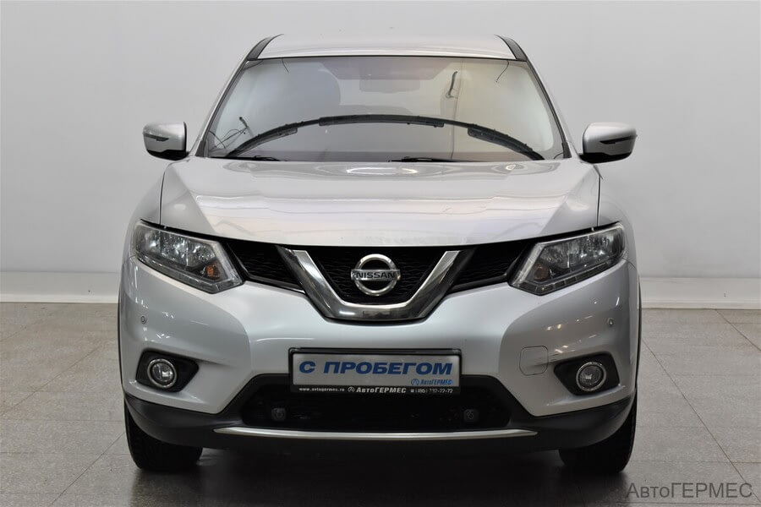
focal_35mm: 72
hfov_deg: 28.1
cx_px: 380
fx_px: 1522
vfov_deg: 18.9
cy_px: 254
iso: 800
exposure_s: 1/50
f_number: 10
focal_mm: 48
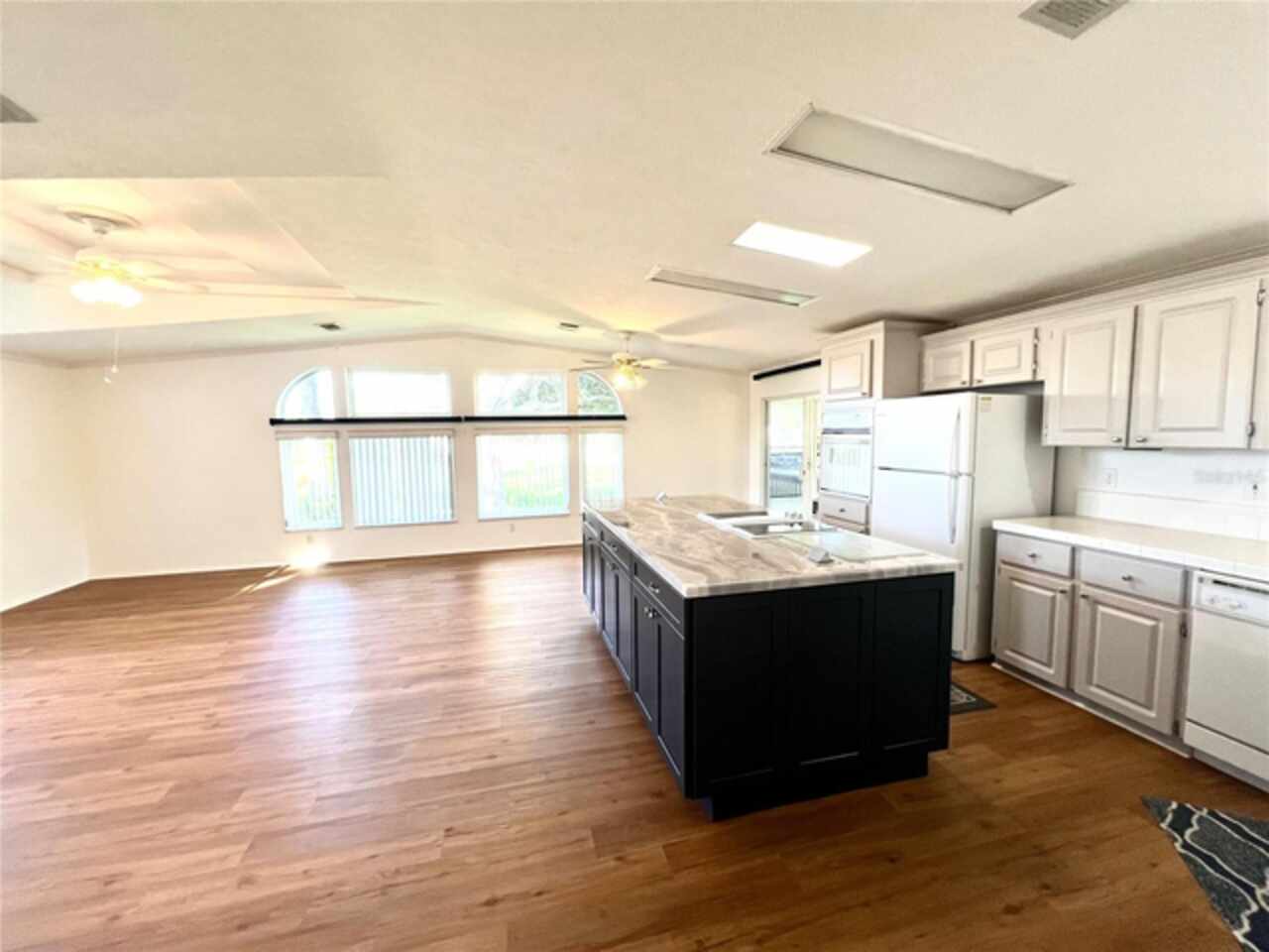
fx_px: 477
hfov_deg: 106.2
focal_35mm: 13
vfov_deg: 89.9
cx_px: 634
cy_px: 476
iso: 200
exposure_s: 1/120
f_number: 1.8
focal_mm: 1.57
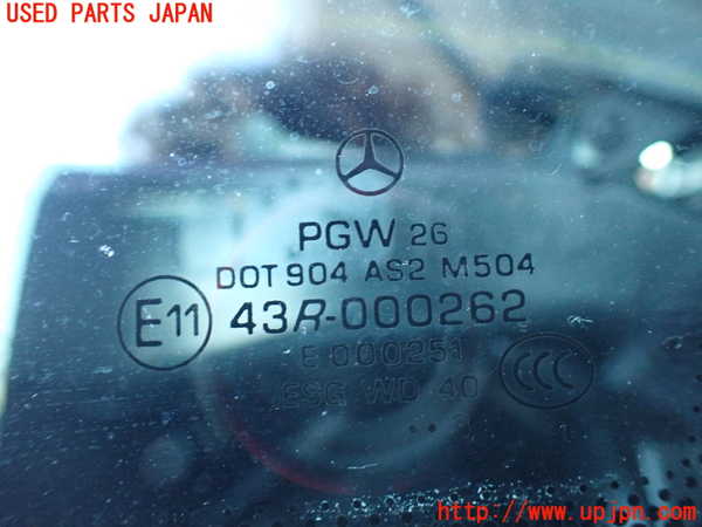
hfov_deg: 60.0
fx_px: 608
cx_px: 351
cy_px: 264
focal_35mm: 30
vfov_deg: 46.8
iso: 800
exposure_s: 1/40
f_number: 2.3
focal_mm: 5.4
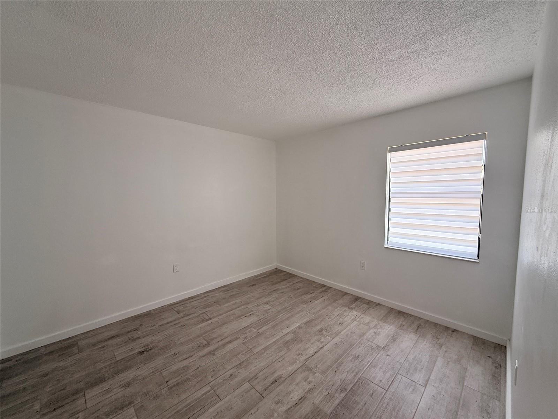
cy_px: 210
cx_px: 279
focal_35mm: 14
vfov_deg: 85.7
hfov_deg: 102.1
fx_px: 226
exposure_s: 1/99
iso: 125
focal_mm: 2.22
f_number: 2.2
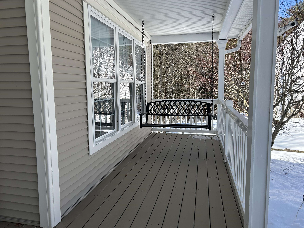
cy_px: 114
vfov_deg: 53.1
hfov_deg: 67.3
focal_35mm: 26
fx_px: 228
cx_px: 152
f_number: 1.5
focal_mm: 5.7
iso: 50
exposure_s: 1/1838
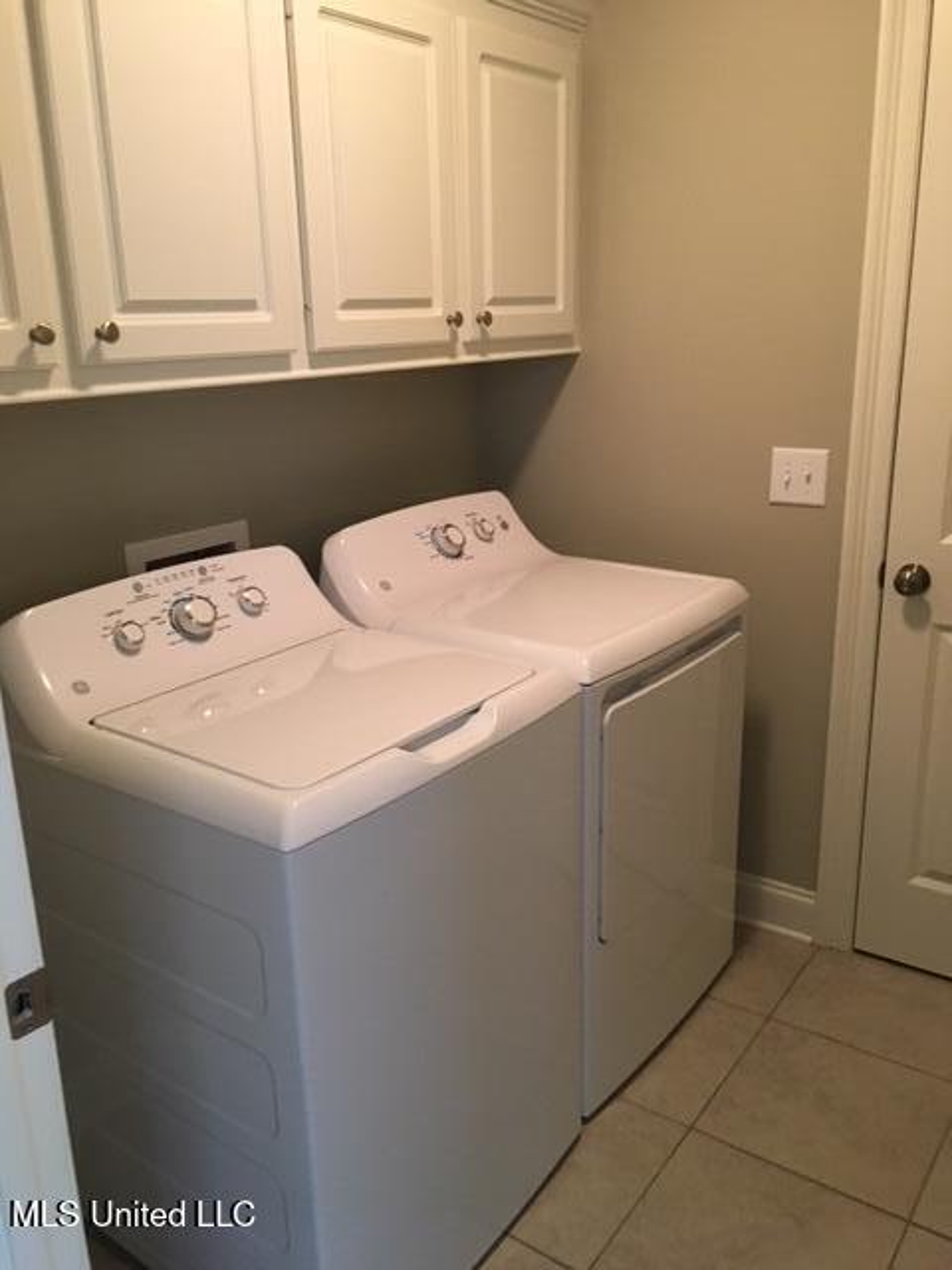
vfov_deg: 61.7
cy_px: 635
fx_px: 1063
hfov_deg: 48.2
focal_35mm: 29
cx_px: 476
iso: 160
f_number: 2.2
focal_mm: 4.15
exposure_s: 1/30
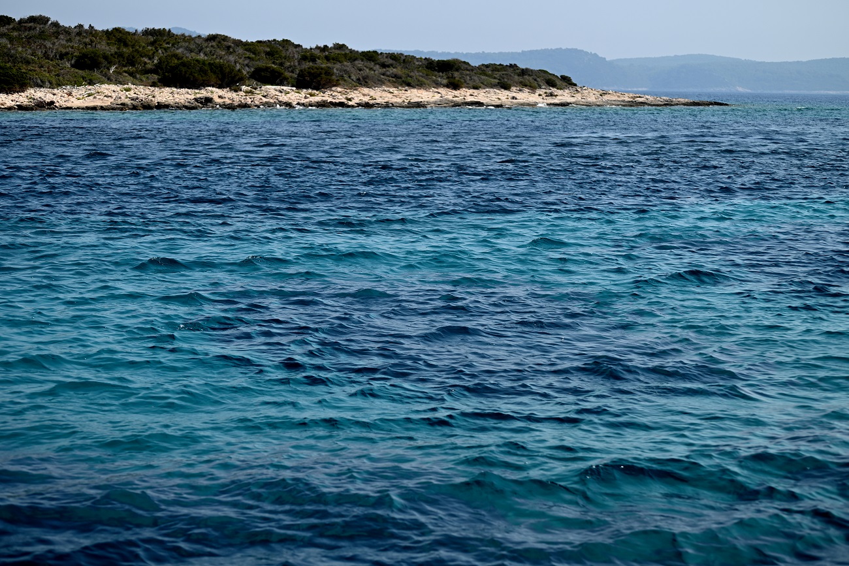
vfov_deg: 15.9
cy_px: 283
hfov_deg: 23.6
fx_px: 2028
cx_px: 424
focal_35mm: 86
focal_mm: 86
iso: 100
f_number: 6.3
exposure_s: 1/640
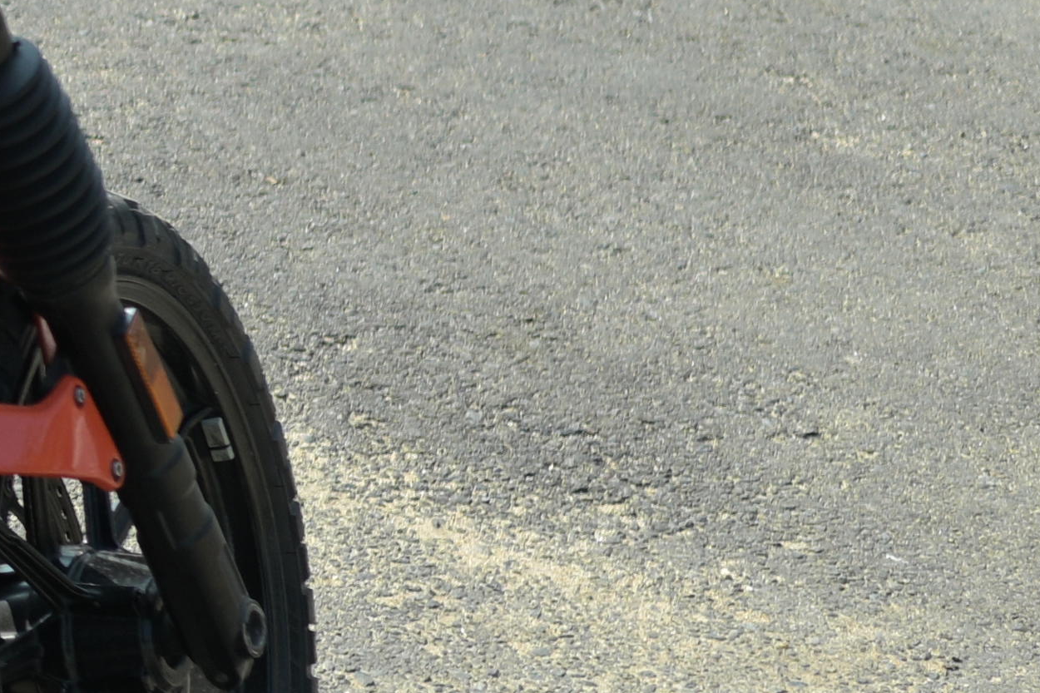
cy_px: -183
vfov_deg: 5.6
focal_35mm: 242
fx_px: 6990
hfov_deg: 8.1
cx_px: -1137
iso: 250
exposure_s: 1/2500
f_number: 2.8
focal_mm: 50
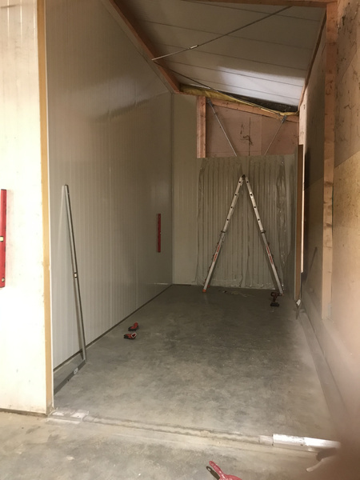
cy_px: 240
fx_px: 388
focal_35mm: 28
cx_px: 180
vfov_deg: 63.4
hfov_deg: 49.7
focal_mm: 3.99
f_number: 1.8
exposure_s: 1/9
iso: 100
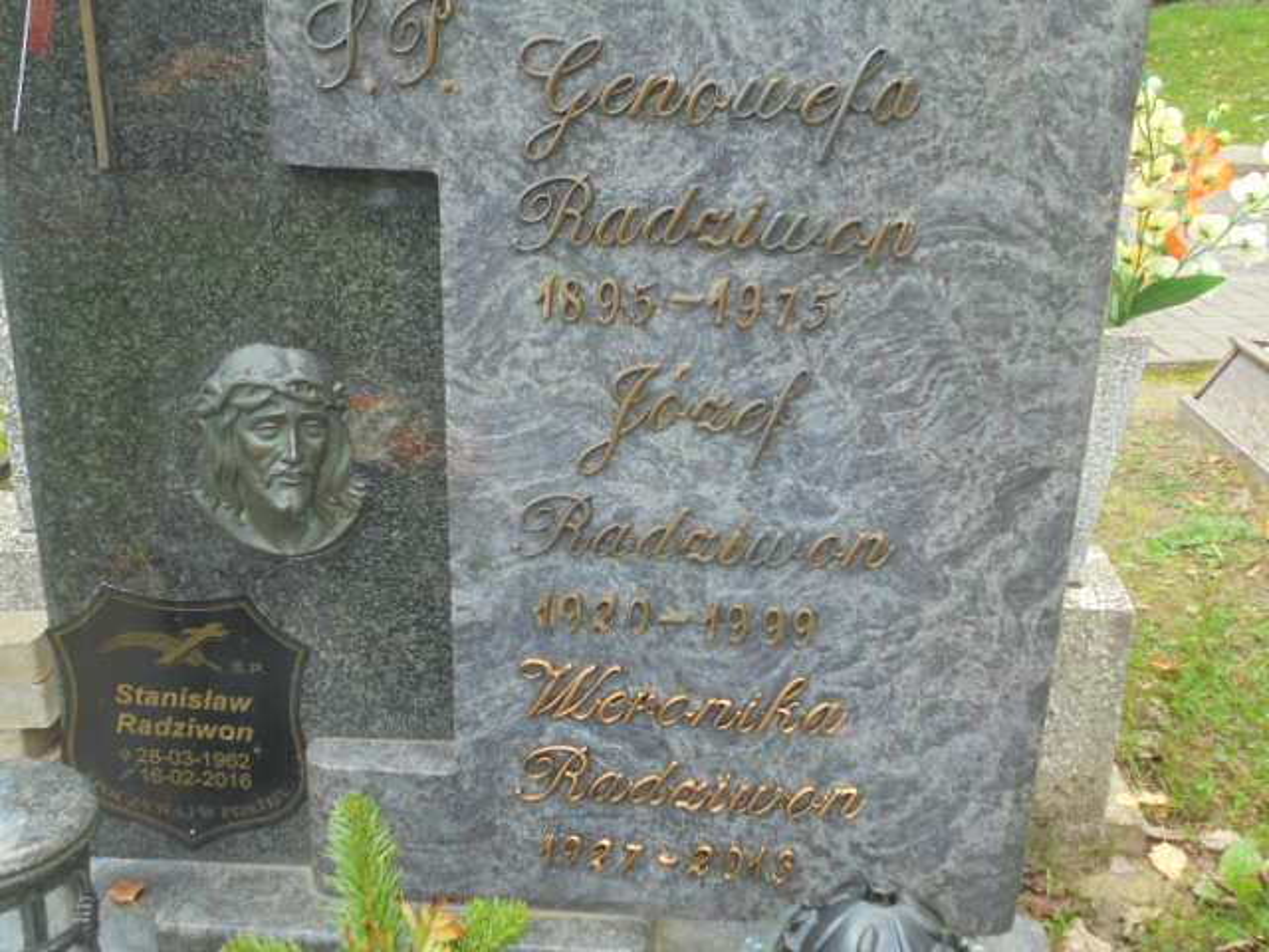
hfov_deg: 49.0
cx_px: 634
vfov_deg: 37.7
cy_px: 476
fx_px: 1393
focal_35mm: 38
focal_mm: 6.9
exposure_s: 1/60
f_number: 4.2
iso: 100
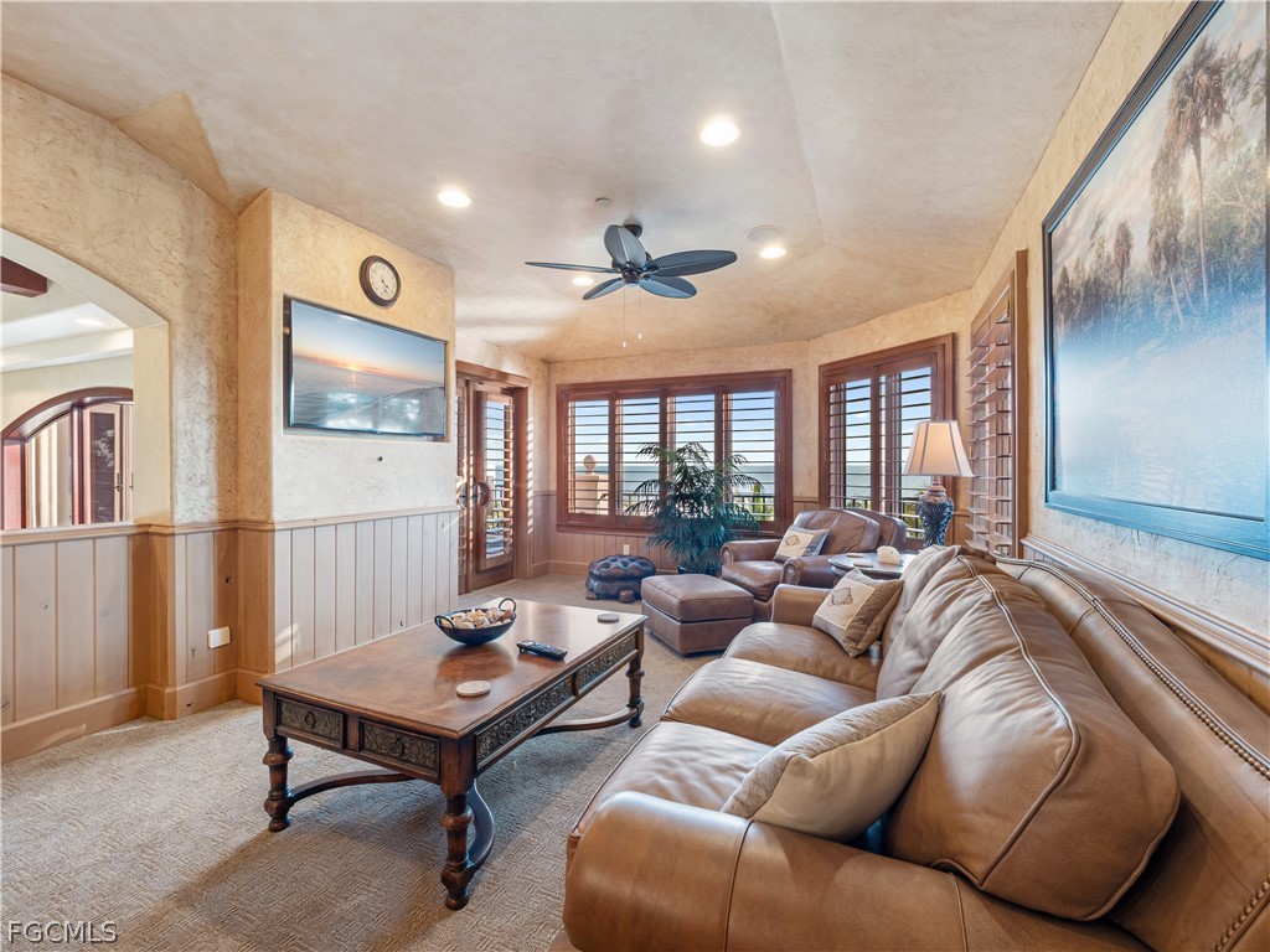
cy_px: 476
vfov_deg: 85.7
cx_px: 635
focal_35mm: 14
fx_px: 514
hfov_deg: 102.1
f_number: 7.1
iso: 200
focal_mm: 7
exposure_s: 1/5
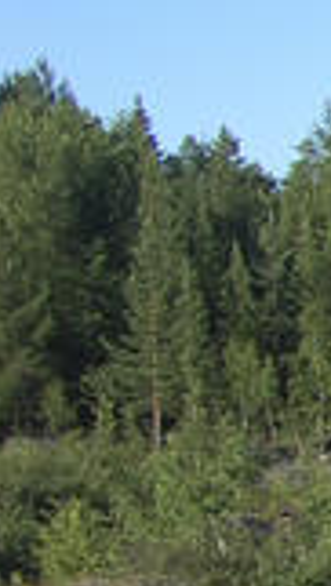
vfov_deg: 12.5
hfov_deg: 5.6
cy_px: 550
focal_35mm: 170
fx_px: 2643
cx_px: 1580
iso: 200
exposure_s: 1/250
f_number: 8
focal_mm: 20
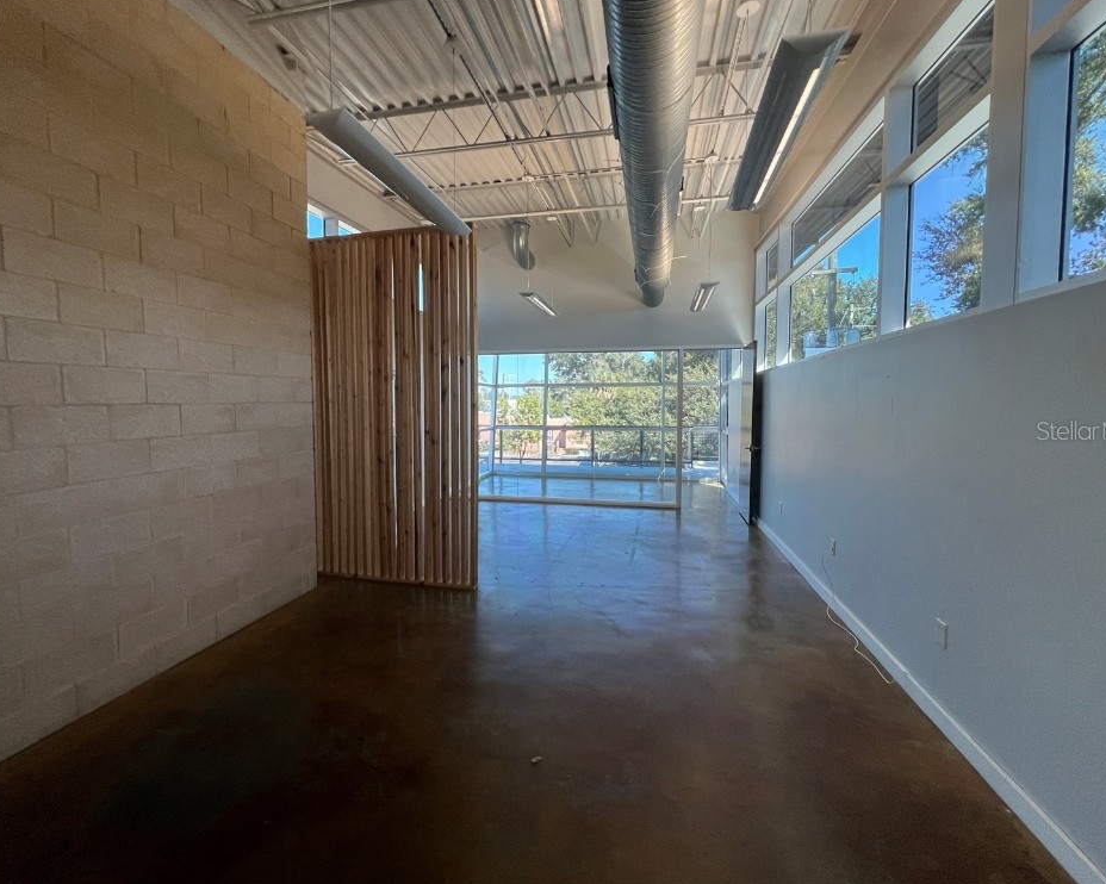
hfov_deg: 100.7
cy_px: 430
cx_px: 539
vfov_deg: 87.9
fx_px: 458
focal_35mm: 14
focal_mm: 1.57
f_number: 1.8
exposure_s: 1/120
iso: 250
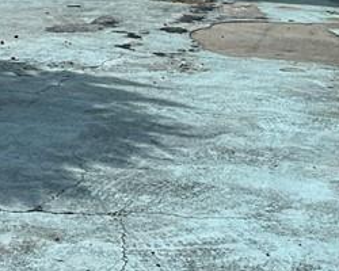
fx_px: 1505
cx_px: -285
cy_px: -125
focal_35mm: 150
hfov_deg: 11.8
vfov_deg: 10.0
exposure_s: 1/7042
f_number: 1.78
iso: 80
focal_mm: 6.86
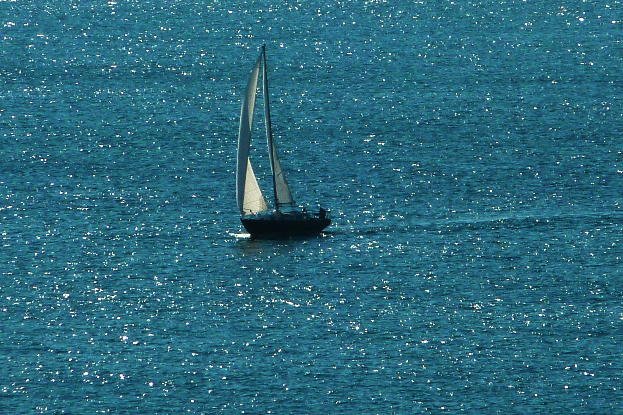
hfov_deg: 2.8
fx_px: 12579
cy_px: 189
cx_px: 350
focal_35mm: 727
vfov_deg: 1.9
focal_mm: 49.2
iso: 80
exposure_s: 1/1000
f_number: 6.3
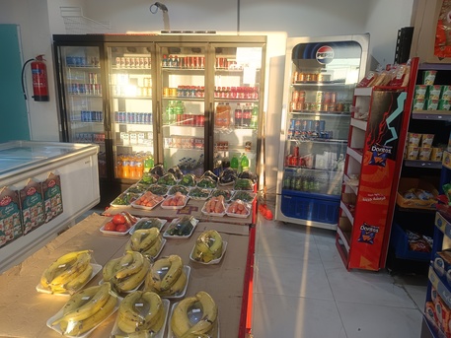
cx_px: 226
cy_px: 169
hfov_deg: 71.6
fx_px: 313
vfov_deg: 56.8
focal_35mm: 24
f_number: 1.7
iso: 156
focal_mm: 5.31
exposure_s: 1/60
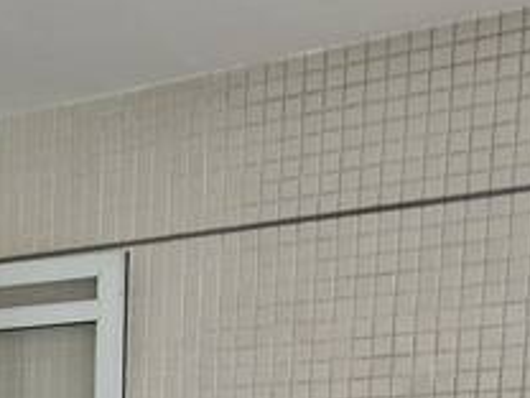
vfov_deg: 14.2
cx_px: -191
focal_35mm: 90
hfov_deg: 19.7
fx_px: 1378
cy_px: 755
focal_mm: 1.74
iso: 50
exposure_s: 1/60
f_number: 2.2
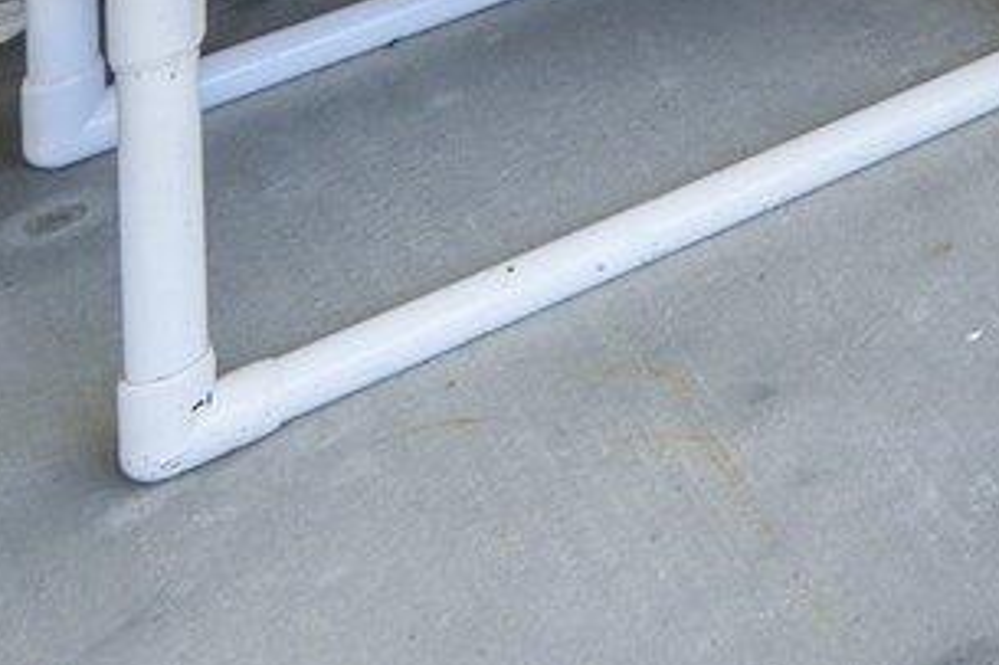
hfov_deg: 12.9
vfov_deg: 9.9
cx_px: 2699
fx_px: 2607
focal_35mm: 94
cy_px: -1458
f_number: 9
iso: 100
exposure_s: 1/60
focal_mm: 14
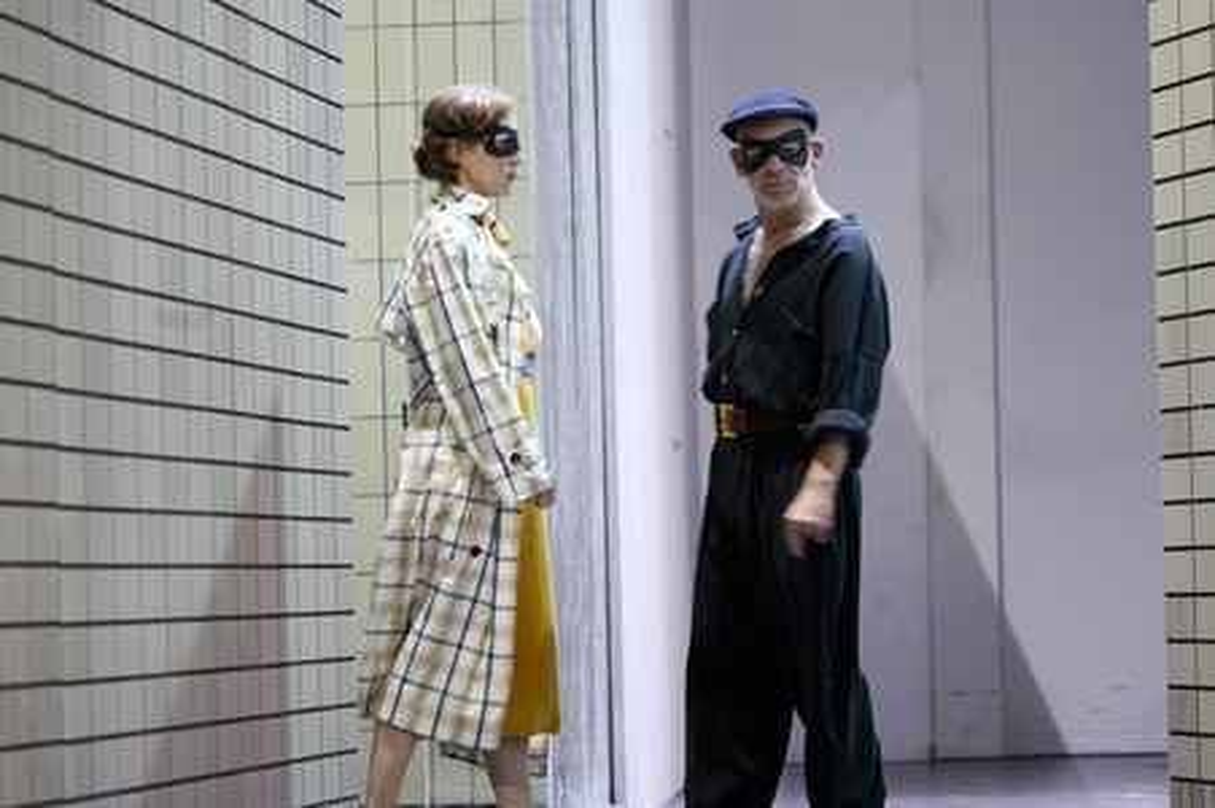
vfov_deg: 6.9
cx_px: 608
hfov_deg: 10.3
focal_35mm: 200
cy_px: 404
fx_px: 6745
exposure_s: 1/60
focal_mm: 200
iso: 3200
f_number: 6.3
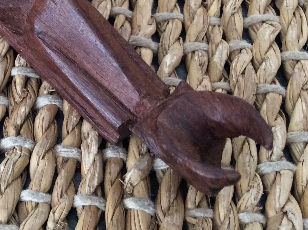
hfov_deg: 27.5
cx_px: 52
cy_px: 85
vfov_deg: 21.2
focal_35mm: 69
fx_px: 613
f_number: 2.4
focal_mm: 3.3
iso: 160
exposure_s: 1/25
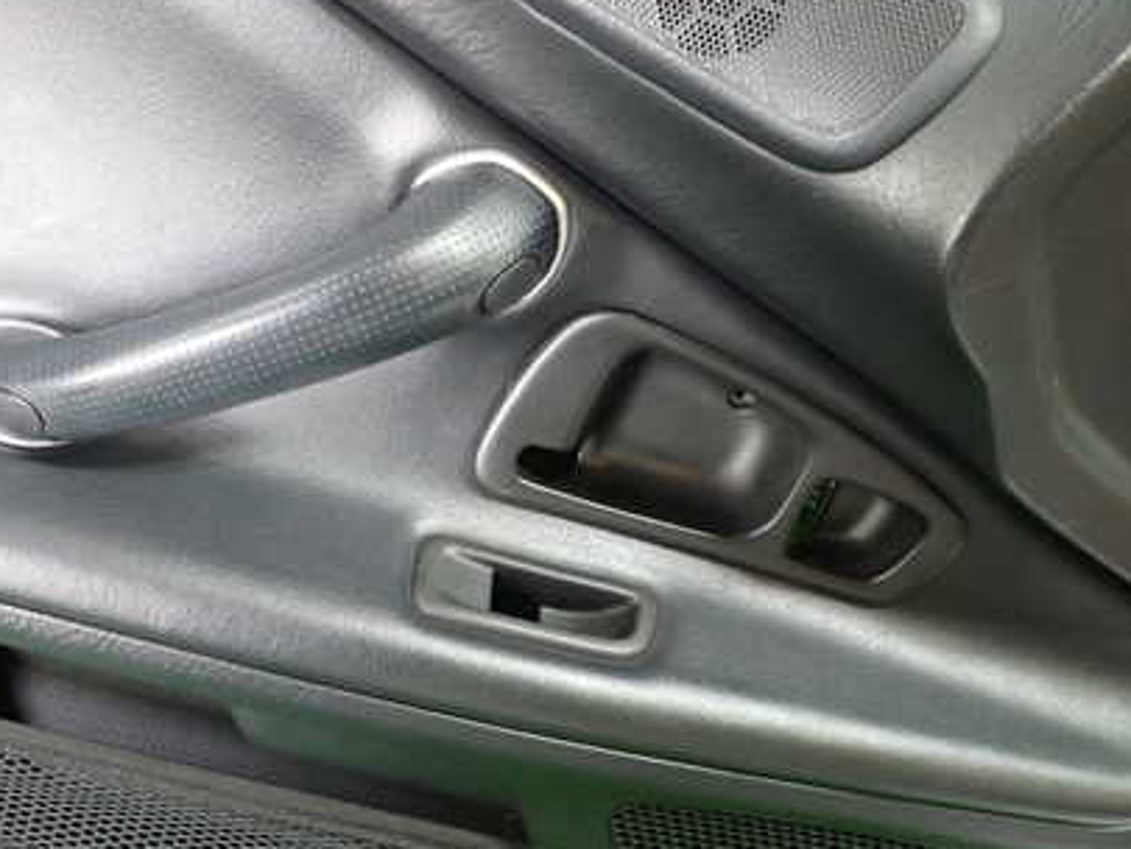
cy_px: 388
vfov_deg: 38.7
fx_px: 1209
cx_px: 422
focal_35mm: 37
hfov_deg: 49.6
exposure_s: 1/30
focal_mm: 4.5
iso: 320
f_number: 2
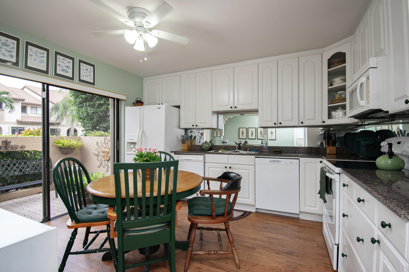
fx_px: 187
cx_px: 204
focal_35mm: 16
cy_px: 136
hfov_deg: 95.0
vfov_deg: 72.1
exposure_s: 1/125
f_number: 5.6
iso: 560
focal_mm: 11
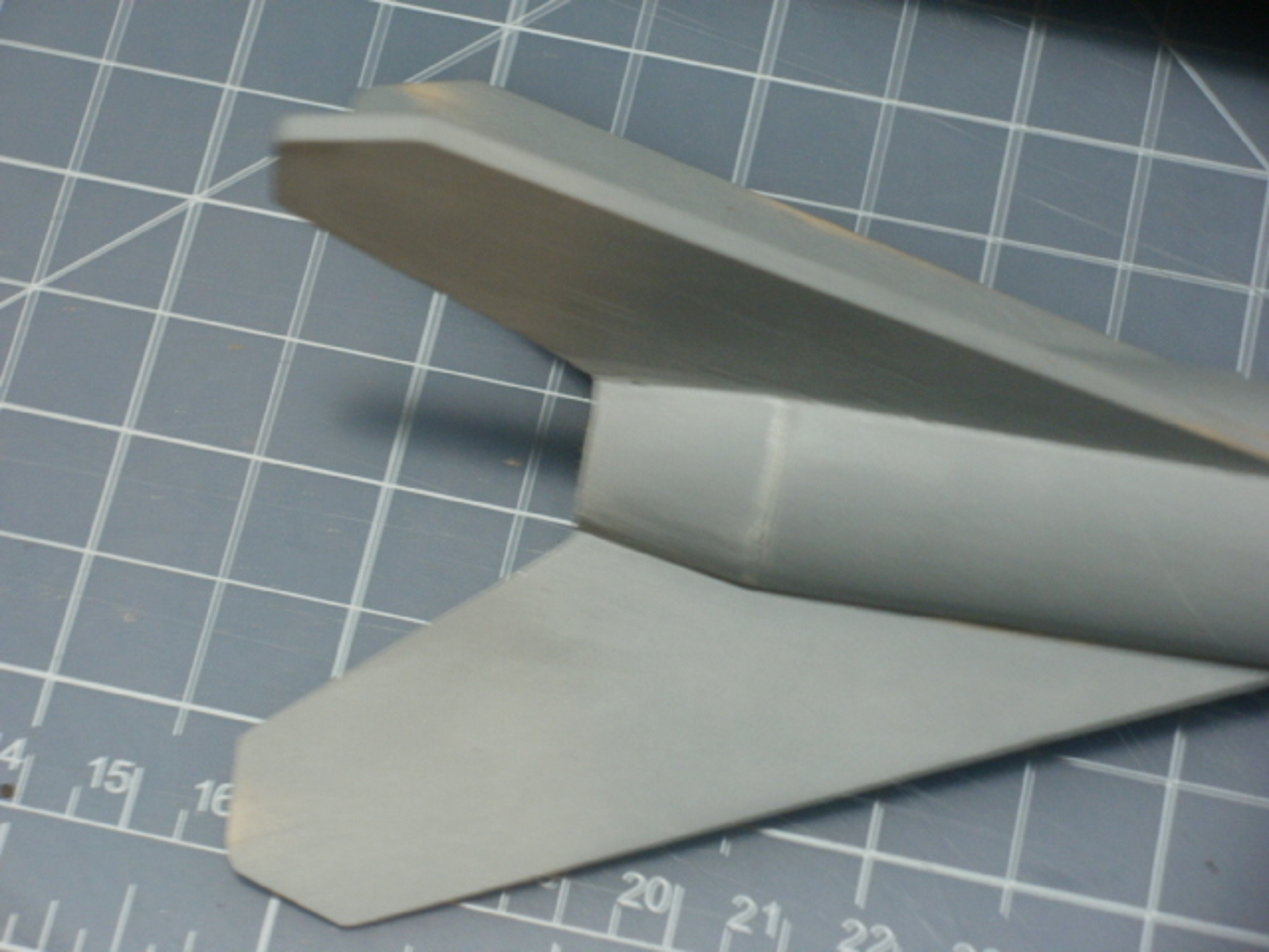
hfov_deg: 19.6
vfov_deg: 14.8
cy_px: 476
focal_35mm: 100
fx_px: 3666
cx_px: 634
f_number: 5
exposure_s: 1/5
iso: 200
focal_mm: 17.4
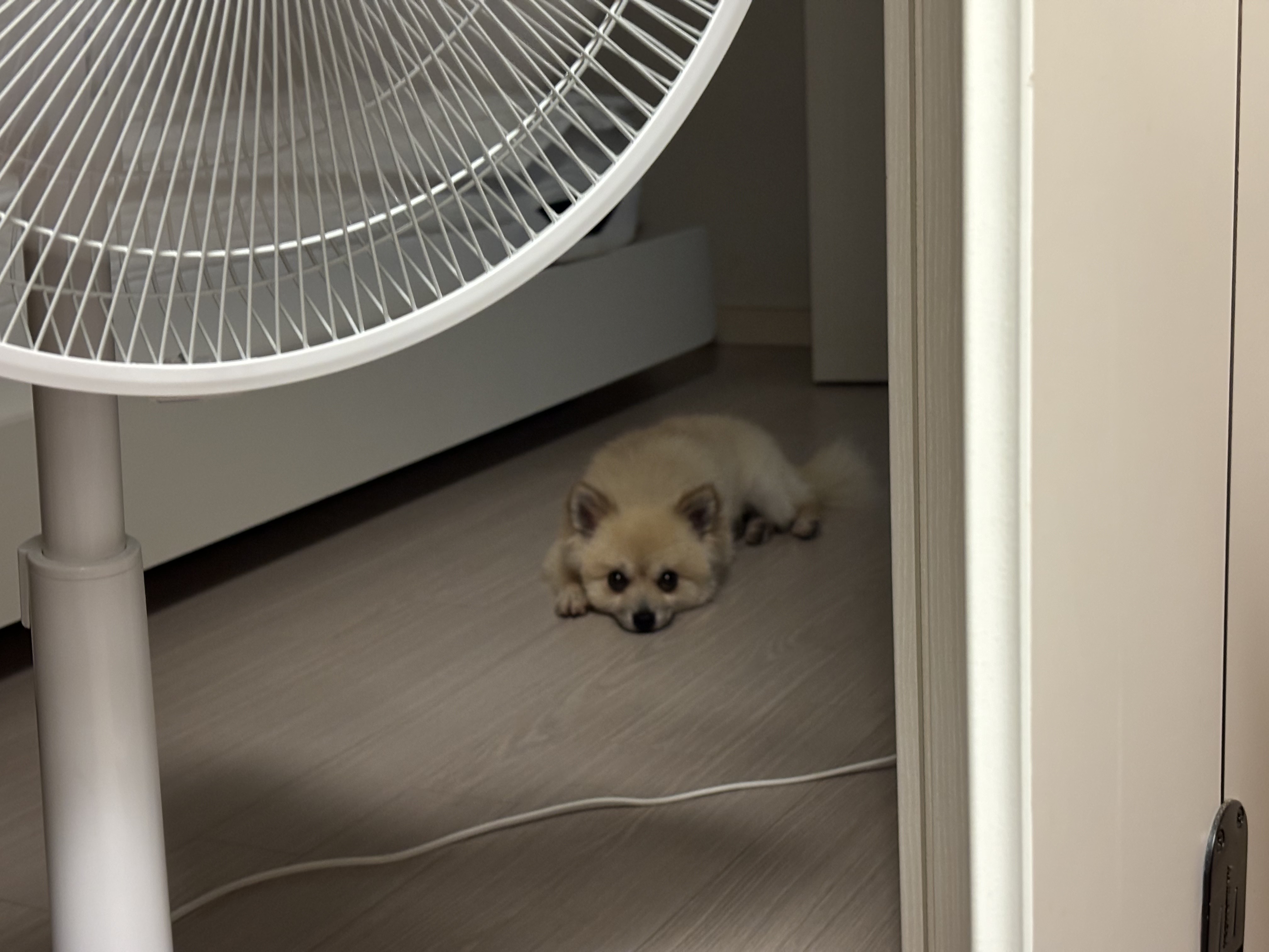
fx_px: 1906
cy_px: 476
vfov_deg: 28.0
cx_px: 634
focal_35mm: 52
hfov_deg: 36.8
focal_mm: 5.96
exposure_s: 1/30
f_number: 1.6
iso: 320
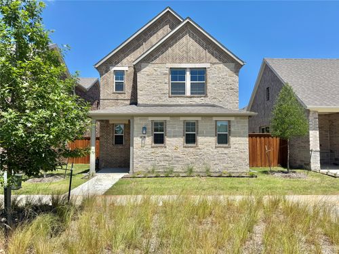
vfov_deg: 56.8
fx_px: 235
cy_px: 127
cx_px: 170
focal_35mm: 24
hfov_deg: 71.6
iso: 80
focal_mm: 6.76
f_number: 1.78
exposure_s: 1/4950
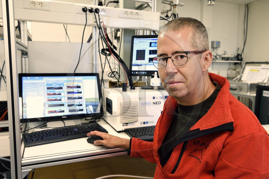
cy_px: 90
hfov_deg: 60.3
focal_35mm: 31
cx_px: 134
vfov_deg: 42.3
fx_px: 231
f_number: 8
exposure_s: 1/40
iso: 1600
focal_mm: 31
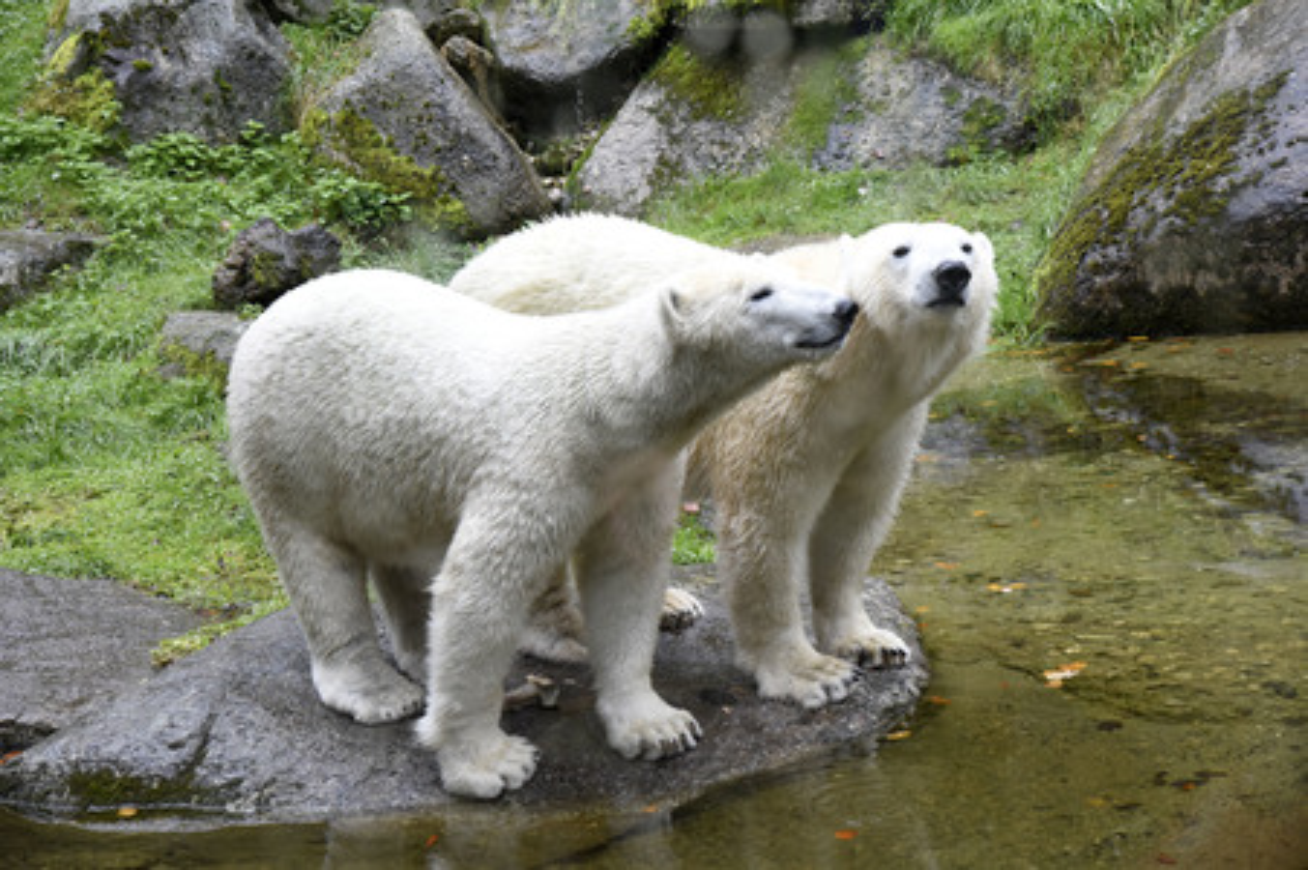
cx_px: 654
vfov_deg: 17.5
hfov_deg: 26.0
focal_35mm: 78
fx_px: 2832
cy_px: 435
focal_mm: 78
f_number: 6.3
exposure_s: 1/160
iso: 2500
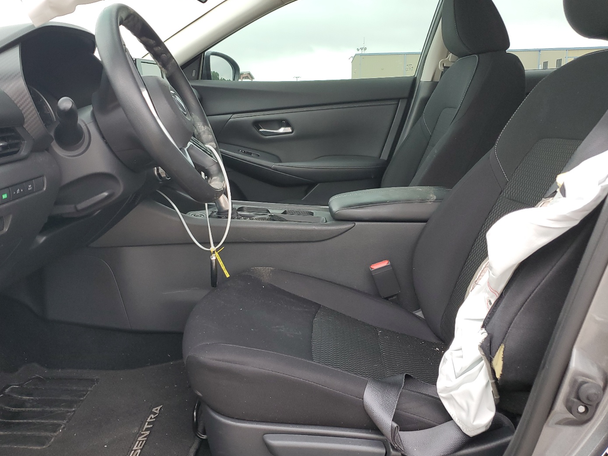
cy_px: 222
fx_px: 527
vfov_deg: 46.8
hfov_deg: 59.8
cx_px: 266
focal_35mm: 30
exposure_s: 1/120
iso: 65
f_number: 1.5
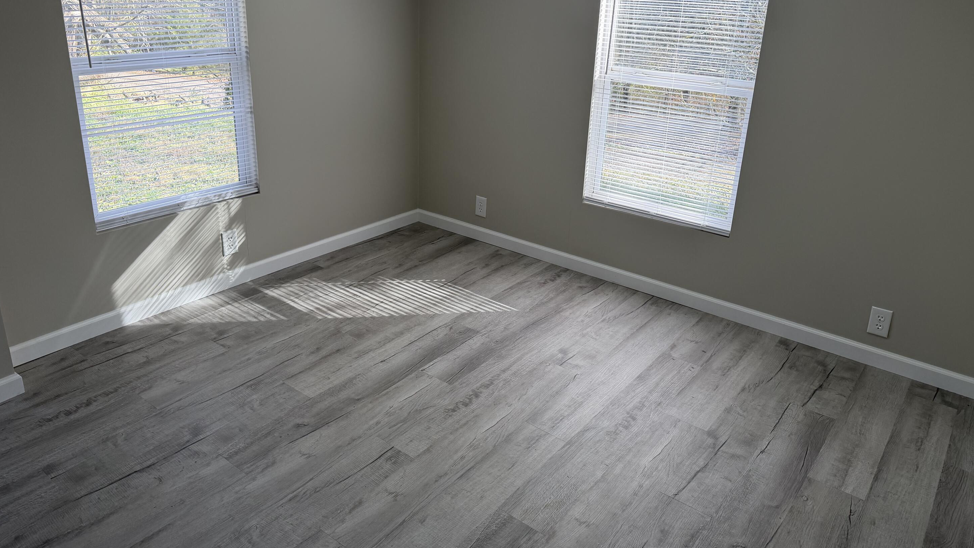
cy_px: 217
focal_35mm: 27
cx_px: 490
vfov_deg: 42.7
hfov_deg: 69.9
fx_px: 697
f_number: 1.78
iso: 100
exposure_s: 1/514
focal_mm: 6.76
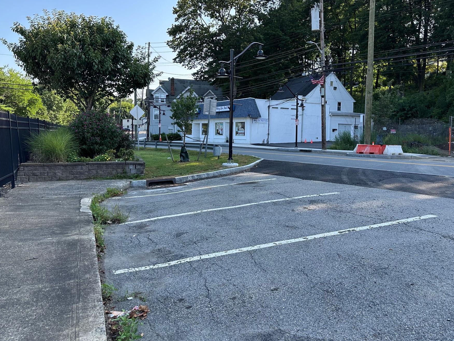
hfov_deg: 63.2
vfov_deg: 49.6
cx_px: 253
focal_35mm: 28
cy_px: 145
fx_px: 367
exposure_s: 1/894
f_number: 1.78
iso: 80
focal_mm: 6.86
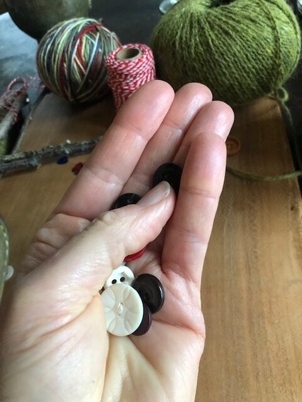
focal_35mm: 28
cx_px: 151
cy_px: 201
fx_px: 326
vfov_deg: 63.4
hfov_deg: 49.7
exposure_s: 1/15
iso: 64
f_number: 1.8
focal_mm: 4
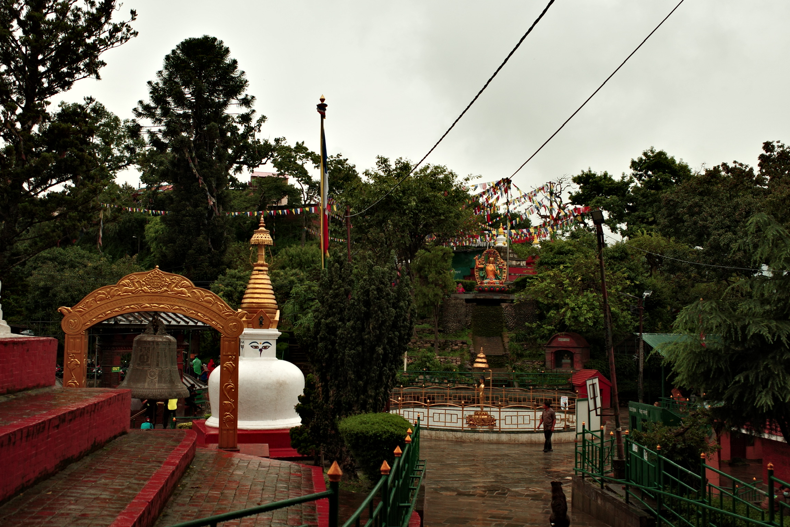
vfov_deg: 37.9
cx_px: 395
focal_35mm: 35
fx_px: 768
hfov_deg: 54.4
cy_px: 264
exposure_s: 1/160
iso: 200
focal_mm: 18.3
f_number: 3.5
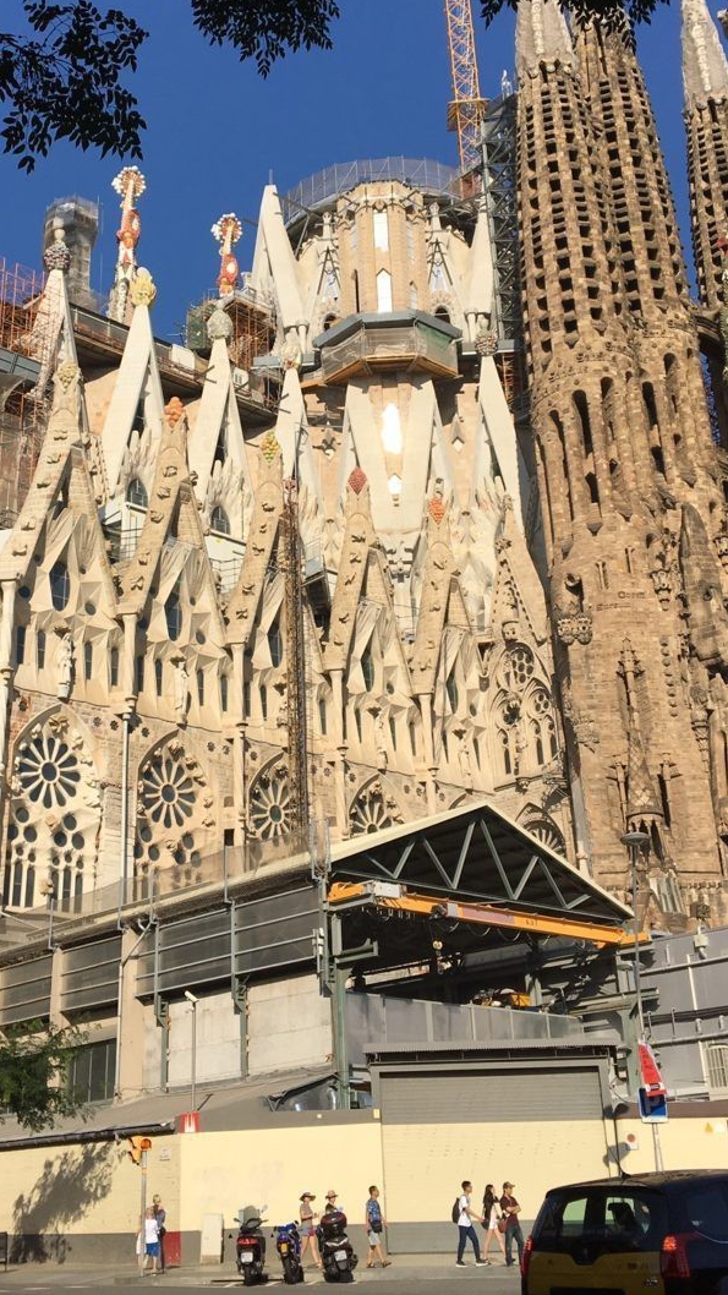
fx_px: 1476
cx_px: 284
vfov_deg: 47.1
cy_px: 514
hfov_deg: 27.6
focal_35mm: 43
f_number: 2.2
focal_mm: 4.15
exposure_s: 1/2653
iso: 25
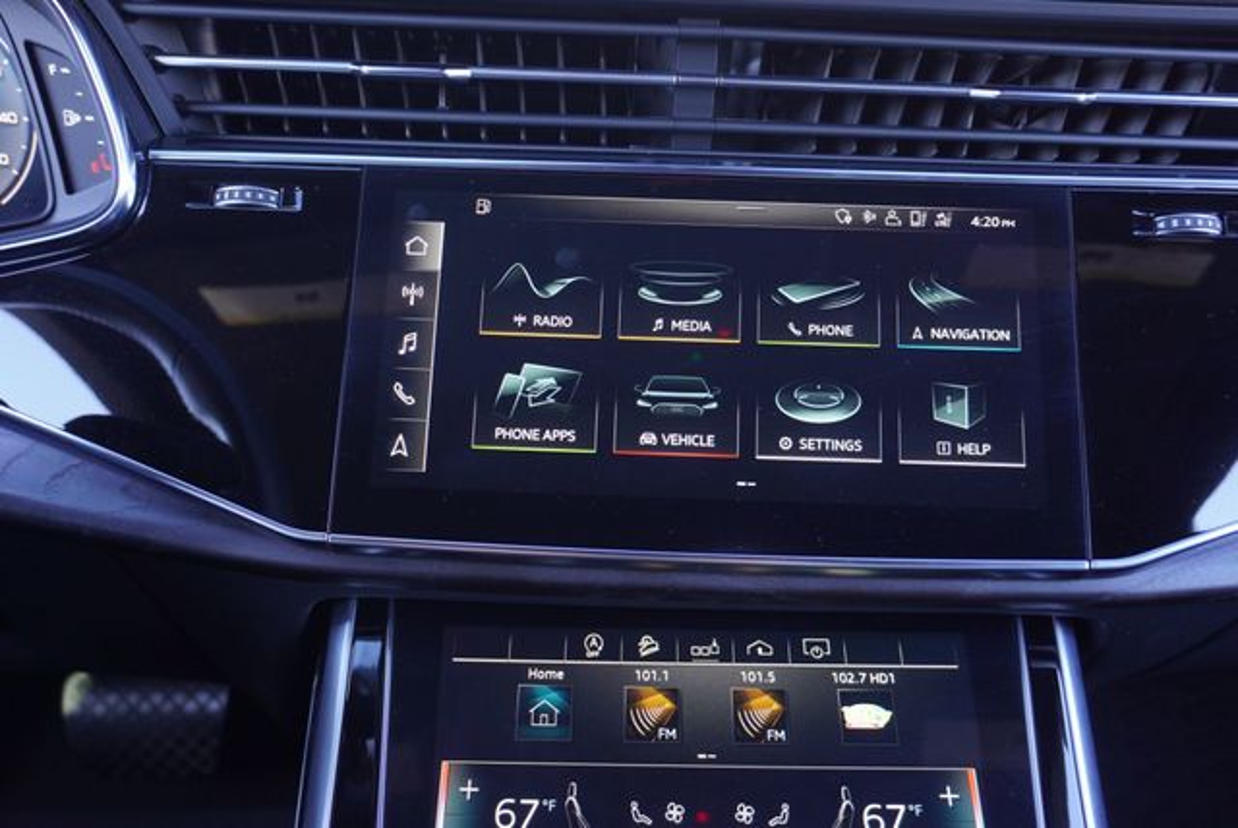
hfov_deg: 61.9
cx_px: 619
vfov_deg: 43.7
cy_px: 414
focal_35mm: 30
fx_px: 1033
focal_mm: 20
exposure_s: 1/60
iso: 500
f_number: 4
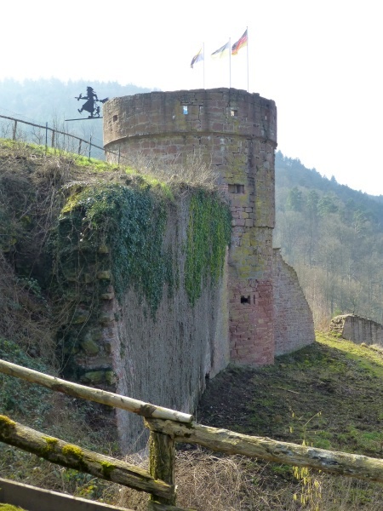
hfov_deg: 31.5
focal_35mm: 46
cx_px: 192
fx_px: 679
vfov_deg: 41.2
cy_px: 256
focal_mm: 7.9
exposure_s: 1/200
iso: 160
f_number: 4.1
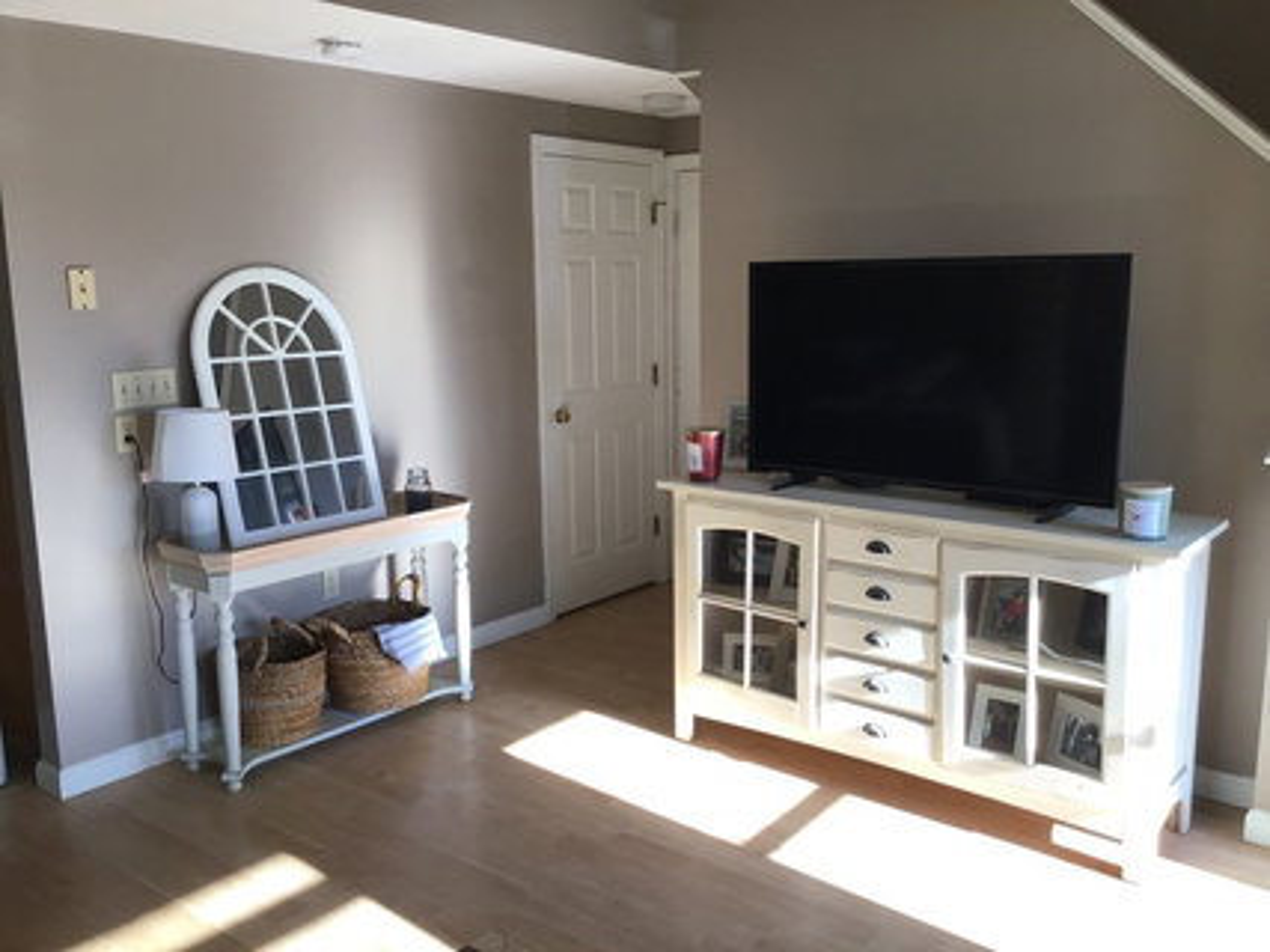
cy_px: 476
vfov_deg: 45.4
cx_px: 635
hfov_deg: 58.4
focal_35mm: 31
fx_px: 1137
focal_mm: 3.3
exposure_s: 1/60
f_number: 2.4
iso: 32
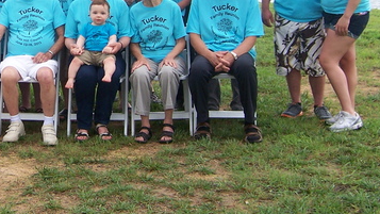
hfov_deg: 23.3
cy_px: -12
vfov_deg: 13.5
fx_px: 887
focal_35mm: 88
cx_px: 10
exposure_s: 1/90
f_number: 4
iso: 80
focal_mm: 6.7
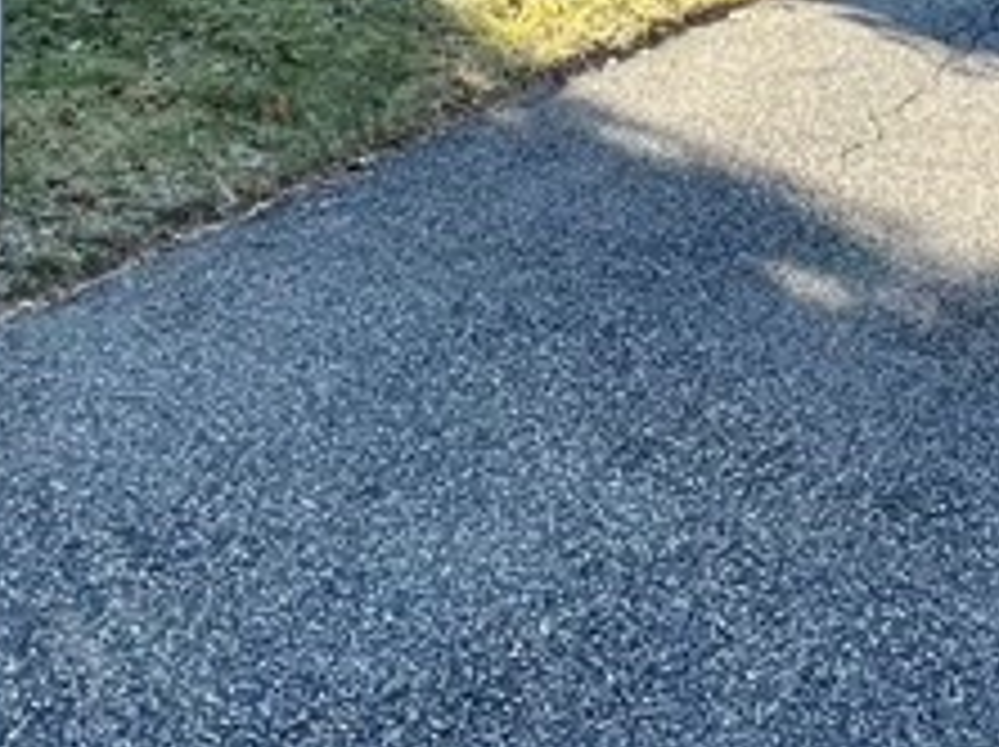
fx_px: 1730
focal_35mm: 60
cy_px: -634
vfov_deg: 18.5
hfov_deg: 31.4
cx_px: 796
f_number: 1.8
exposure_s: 1/303
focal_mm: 1.57
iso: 32
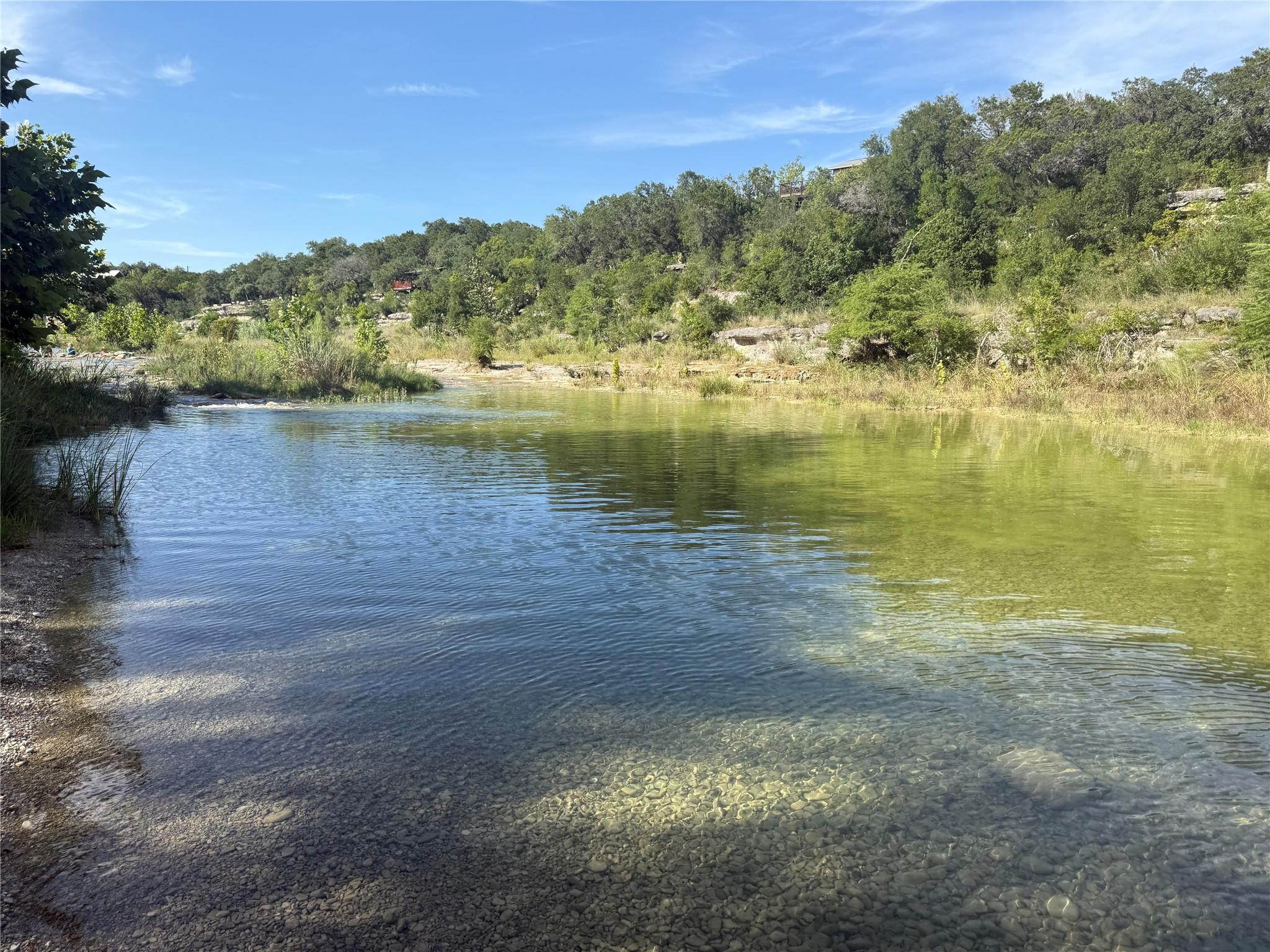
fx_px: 881
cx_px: 635
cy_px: 476
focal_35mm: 24
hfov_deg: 71.6
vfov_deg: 56.8
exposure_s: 1/2445
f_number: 1.78
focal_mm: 6.76
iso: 80
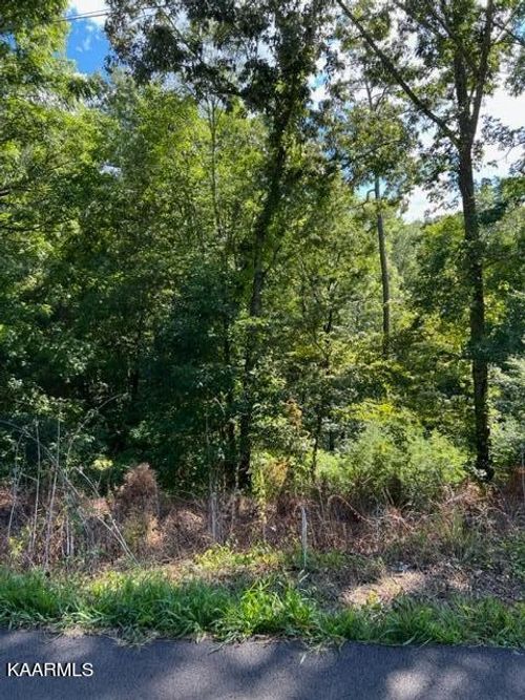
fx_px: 526
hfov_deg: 53.0
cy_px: 350
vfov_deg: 67.3
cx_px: 262
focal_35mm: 26
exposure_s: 1/495
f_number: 1.5
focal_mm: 5.7
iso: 50
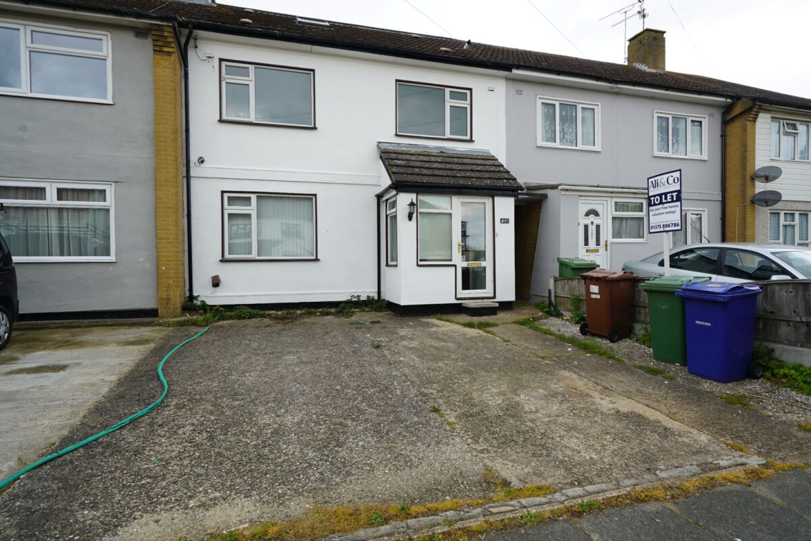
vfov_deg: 64.6
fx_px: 428
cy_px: 270
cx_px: 406
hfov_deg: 86.9
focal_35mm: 19
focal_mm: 19
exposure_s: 1/80
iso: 100
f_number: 7.1
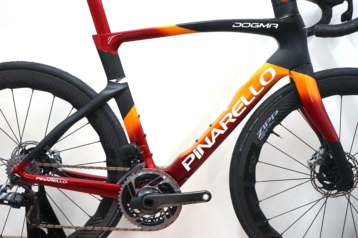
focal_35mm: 37
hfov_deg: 51.9
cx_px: 179
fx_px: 368
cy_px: 119
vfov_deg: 35.9
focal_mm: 37
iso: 2000
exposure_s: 1/160
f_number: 4
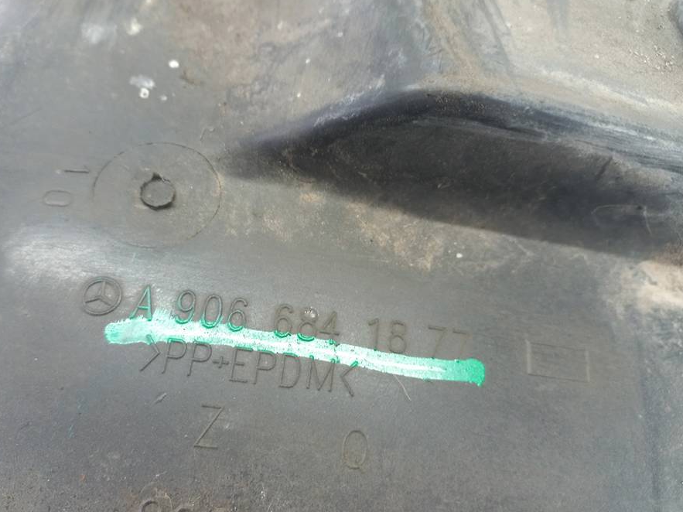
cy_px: 277
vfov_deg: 48.2
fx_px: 572
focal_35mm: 29
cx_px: 312
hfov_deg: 61.6
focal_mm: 4.6
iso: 200
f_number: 1.8
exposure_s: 1/50
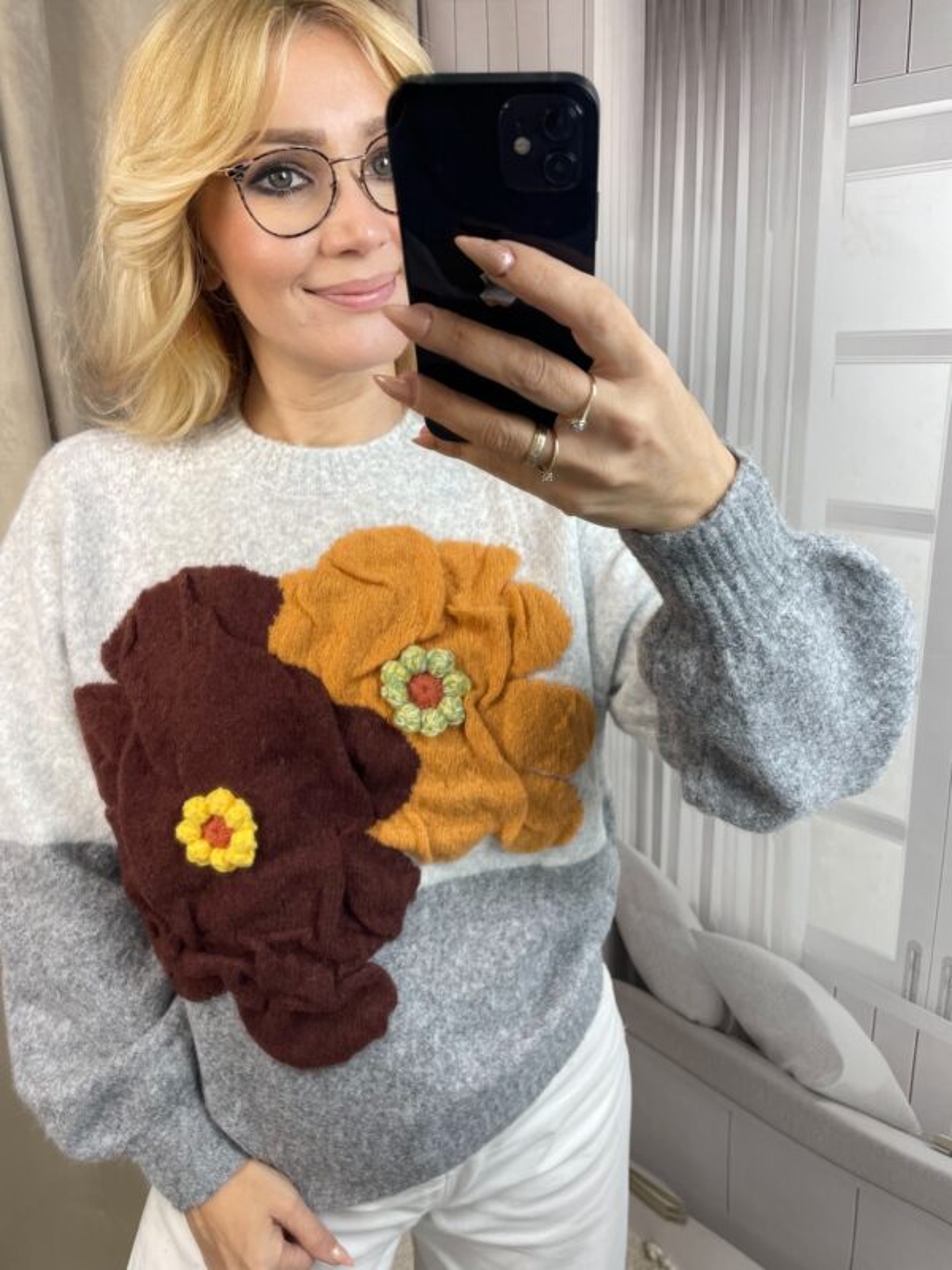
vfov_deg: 67.3
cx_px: 476
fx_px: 953
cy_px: 635
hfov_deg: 53.1
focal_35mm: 26
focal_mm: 4.2
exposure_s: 1/100
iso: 50
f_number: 1.6
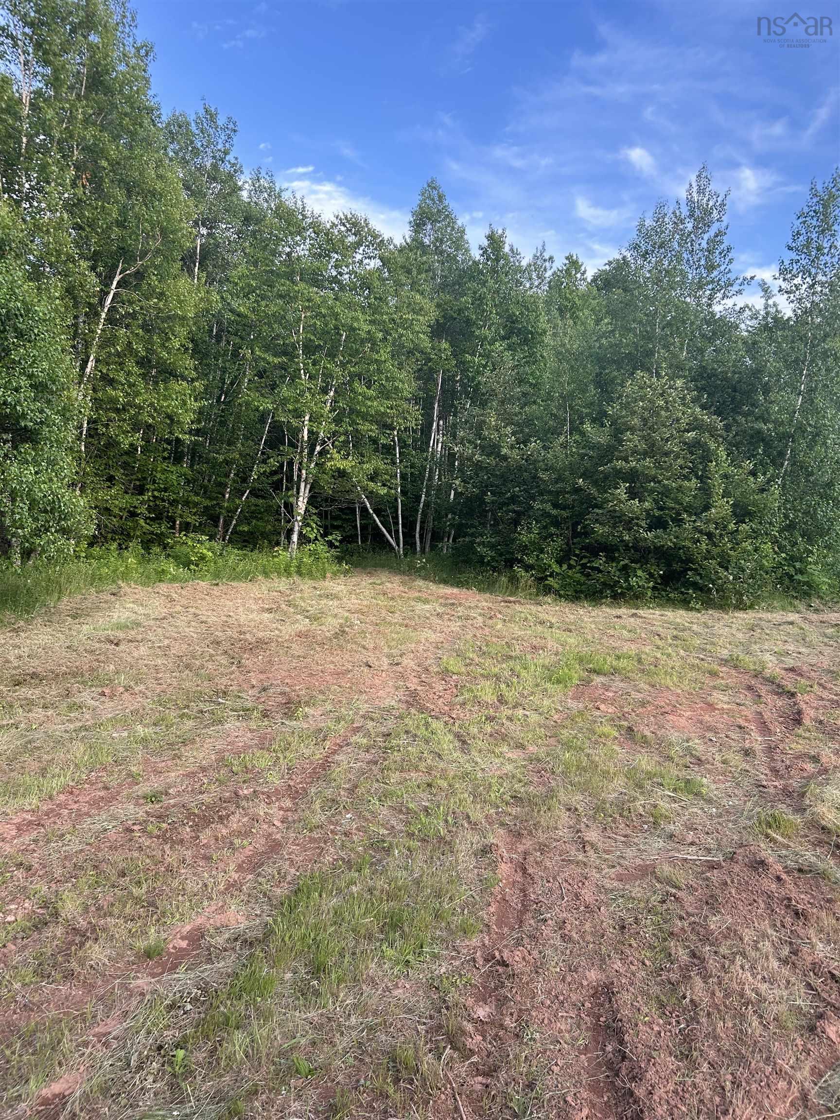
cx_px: 420
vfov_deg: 67.3
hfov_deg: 53.1
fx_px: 841
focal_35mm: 26
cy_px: 560
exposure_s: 1/343
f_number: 1.5
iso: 50
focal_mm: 5.7
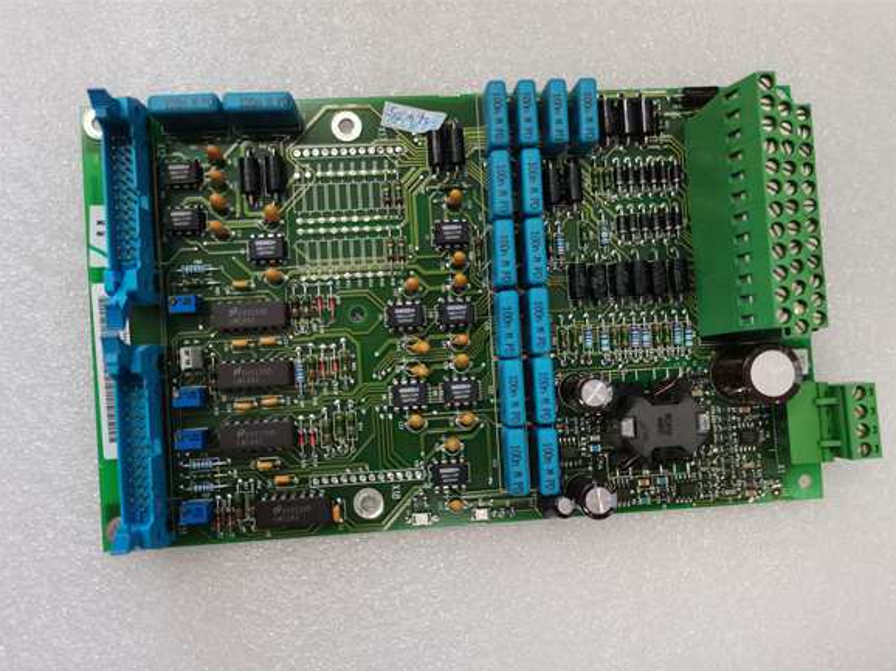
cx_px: 462
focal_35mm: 27
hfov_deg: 65.3
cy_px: 347
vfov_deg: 51.3
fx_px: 699
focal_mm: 5.58
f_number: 1.8
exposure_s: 1/60
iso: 100
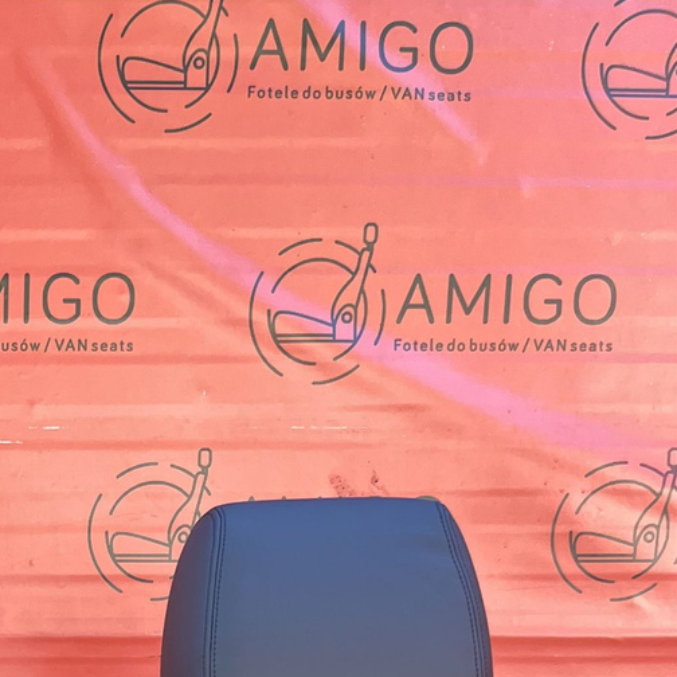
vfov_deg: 19.8
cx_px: -126
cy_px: 1071
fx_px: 1615
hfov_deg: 22.0
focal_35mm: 73
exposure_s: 1/121
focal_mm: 5.1
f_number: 1.6
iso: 125
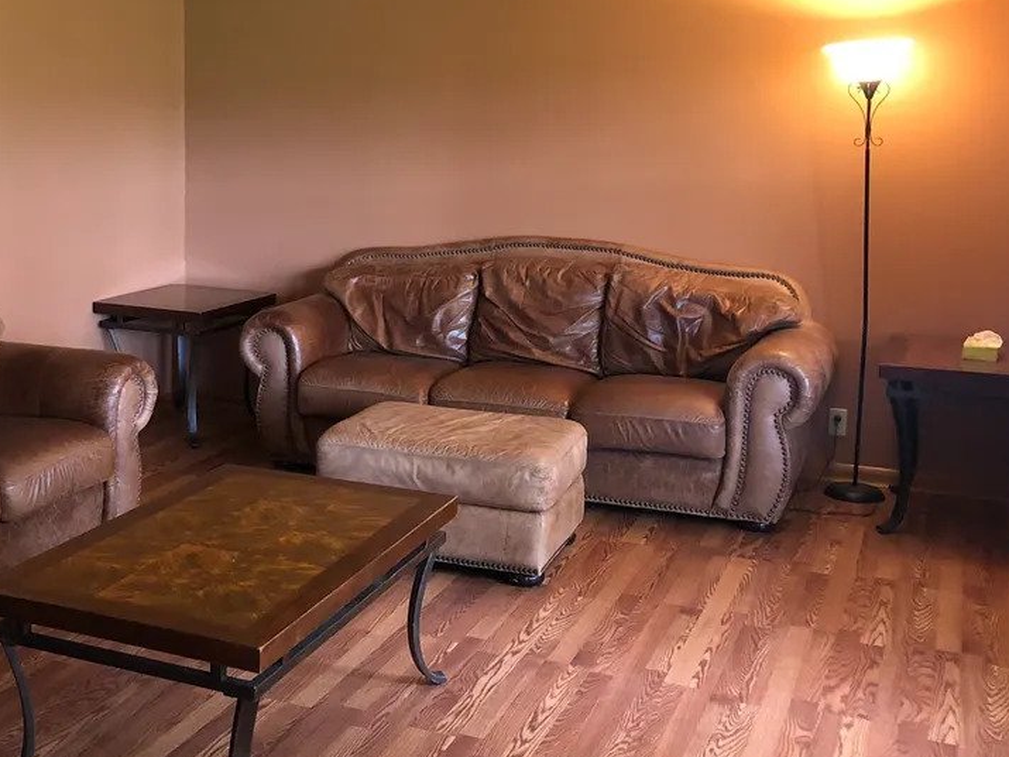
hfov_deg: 39.3
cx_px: 250
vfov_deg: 30.7
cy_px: 284
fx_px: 1370
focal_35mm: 47
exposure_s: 1/9
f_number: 1.8
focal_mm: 4
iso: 100
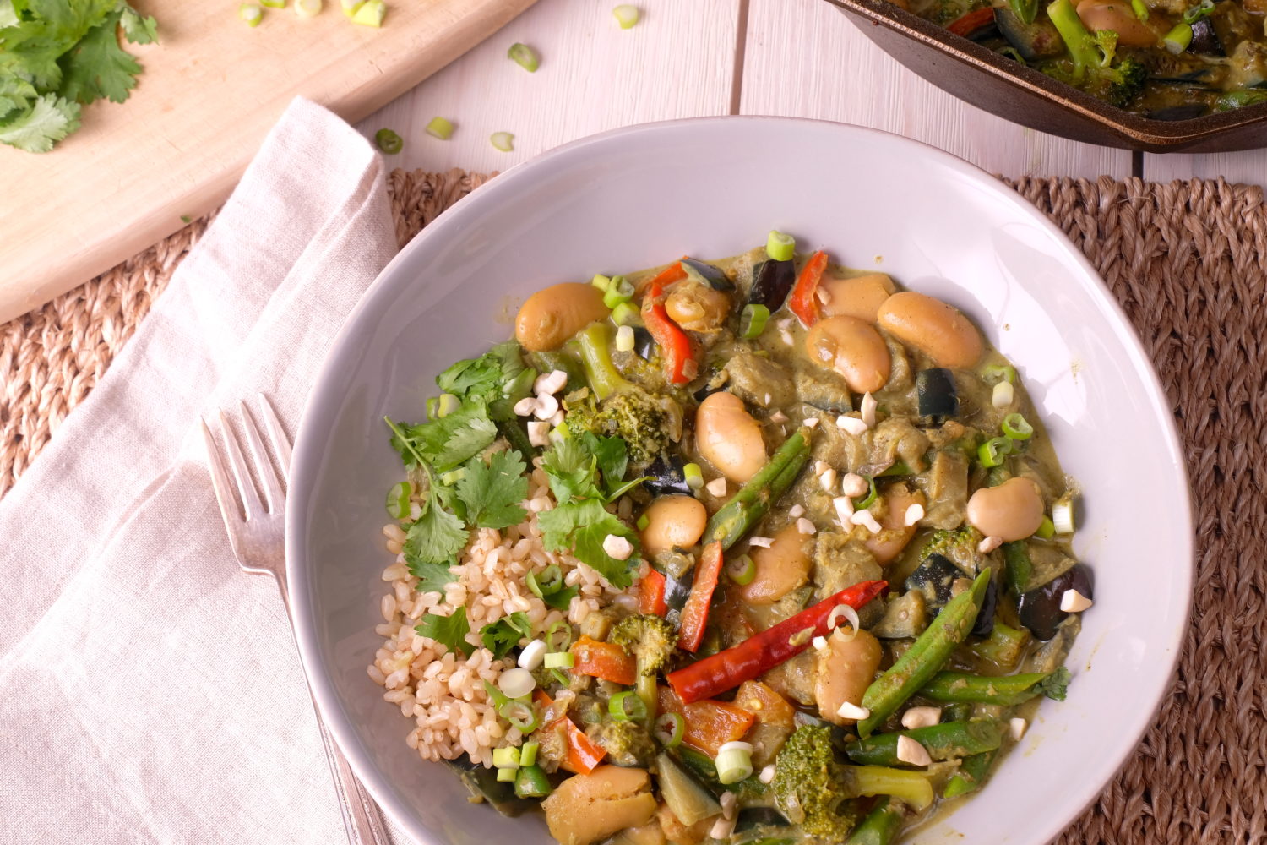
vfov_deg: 19.5
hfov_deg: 28.8
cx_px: 634
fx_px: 2463
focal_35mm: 70
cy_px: 422
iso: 250
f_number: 10
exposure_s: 1/160
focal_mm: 46.6
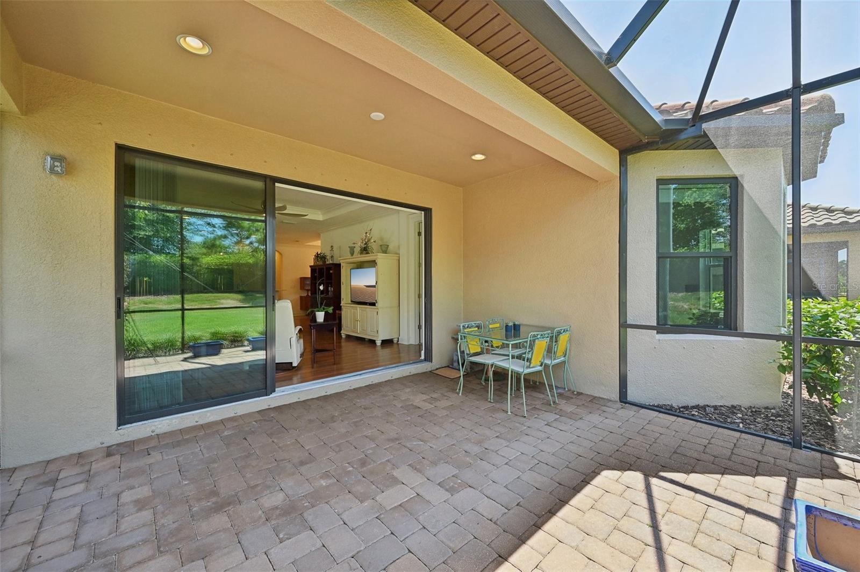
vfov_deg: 81.1
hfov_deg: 104.3
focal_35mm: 14
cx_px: 430
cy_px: 286
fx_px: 334
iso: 400
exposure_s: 1/100
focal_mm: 14
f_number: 8
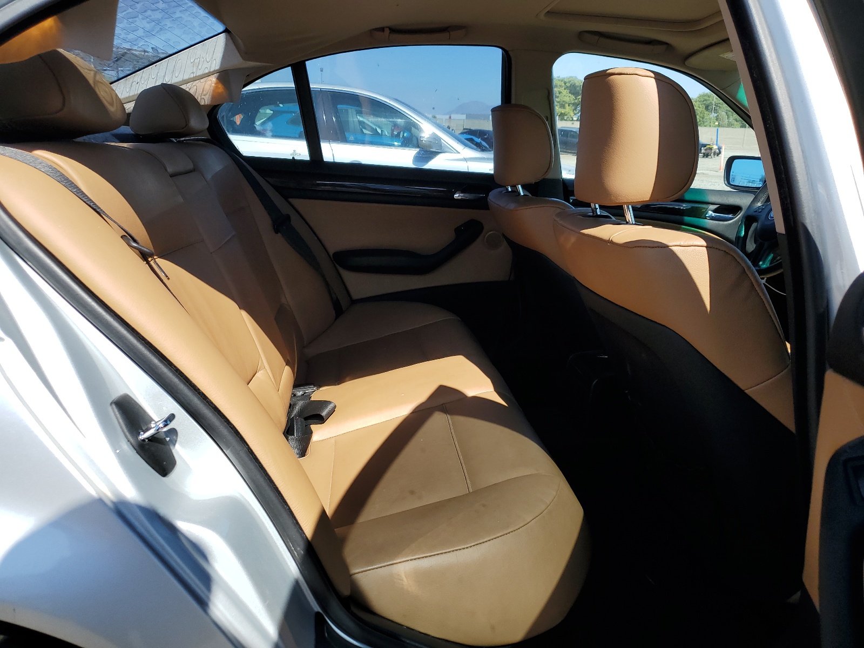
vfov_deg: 53.1
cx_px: 432
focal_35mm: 26
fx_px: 649
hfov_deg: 67.3
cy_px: 324
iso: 50
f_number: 1.5
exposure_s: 1/1667
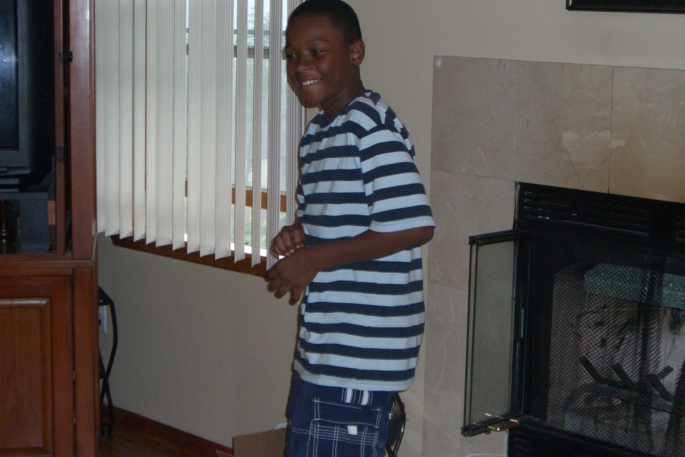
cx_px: 344
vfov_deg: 16.4
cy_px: 199
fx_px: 1579
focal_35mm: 83
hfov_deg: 24.5
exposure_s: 1/60
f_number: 4.1
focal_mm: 12.8
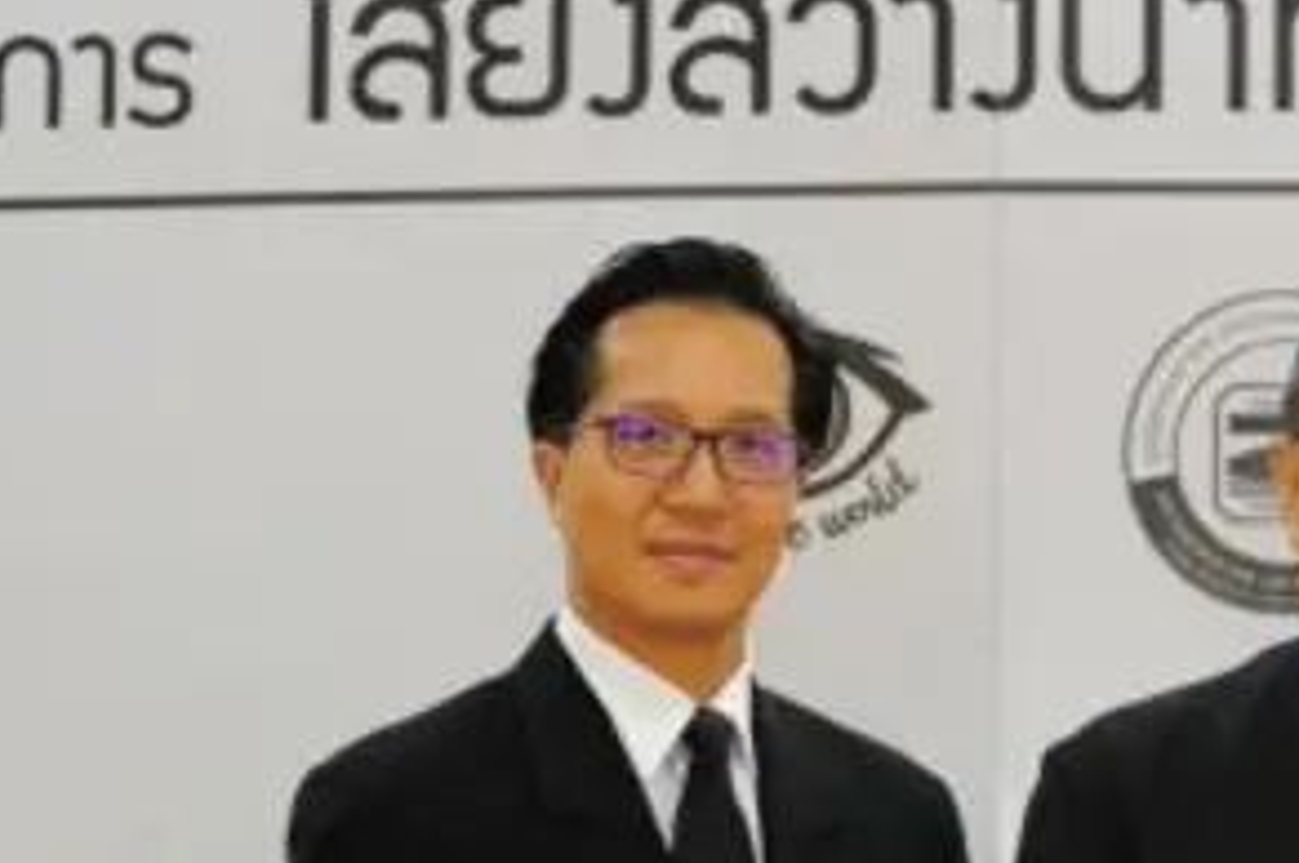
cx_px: 1428
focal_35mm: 187
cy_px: 999
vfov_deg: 7.3
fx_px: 6740
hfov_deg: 10.9
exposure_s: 1/200
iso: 6400
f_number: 2.8
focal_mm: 70
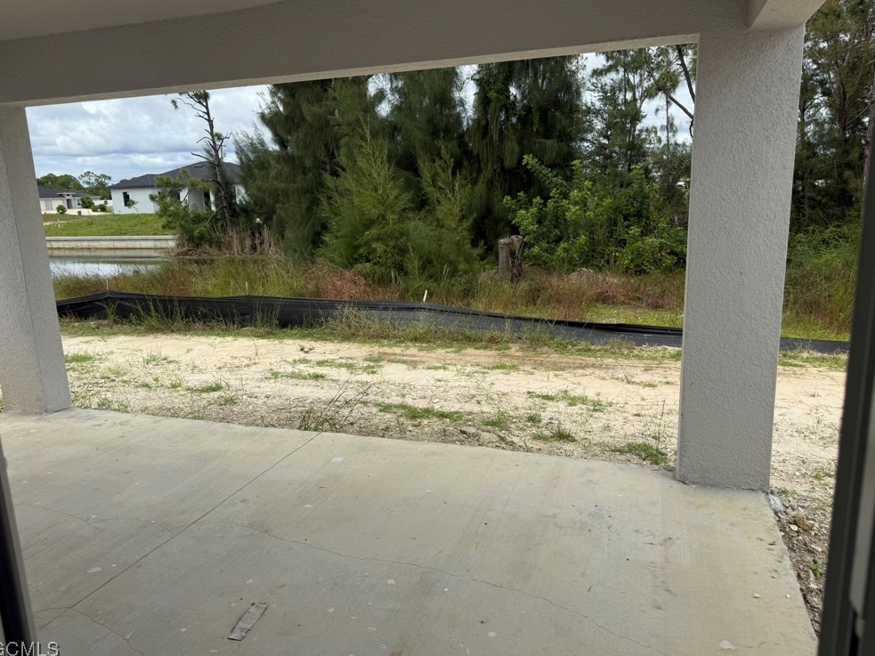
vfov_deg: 54.9
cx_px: 430
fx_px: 632
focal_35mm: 25
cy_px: 328
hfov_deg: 69.4
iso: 80
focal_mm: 6.76
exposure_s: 1/3584
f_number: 1.78
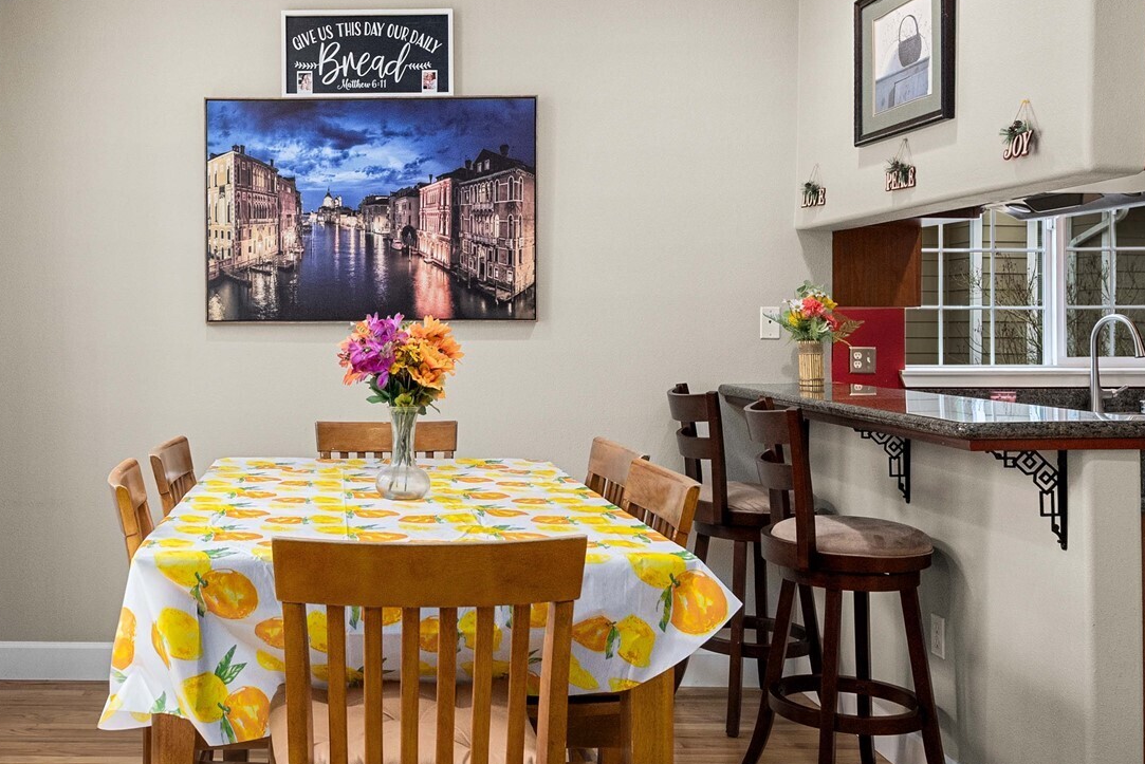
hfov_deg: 51.6
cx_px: 339
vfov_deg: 36.9
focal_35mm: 36
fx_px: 1145
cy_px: 379
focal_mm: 23
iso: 1000
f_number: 7.1
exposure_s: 1/30
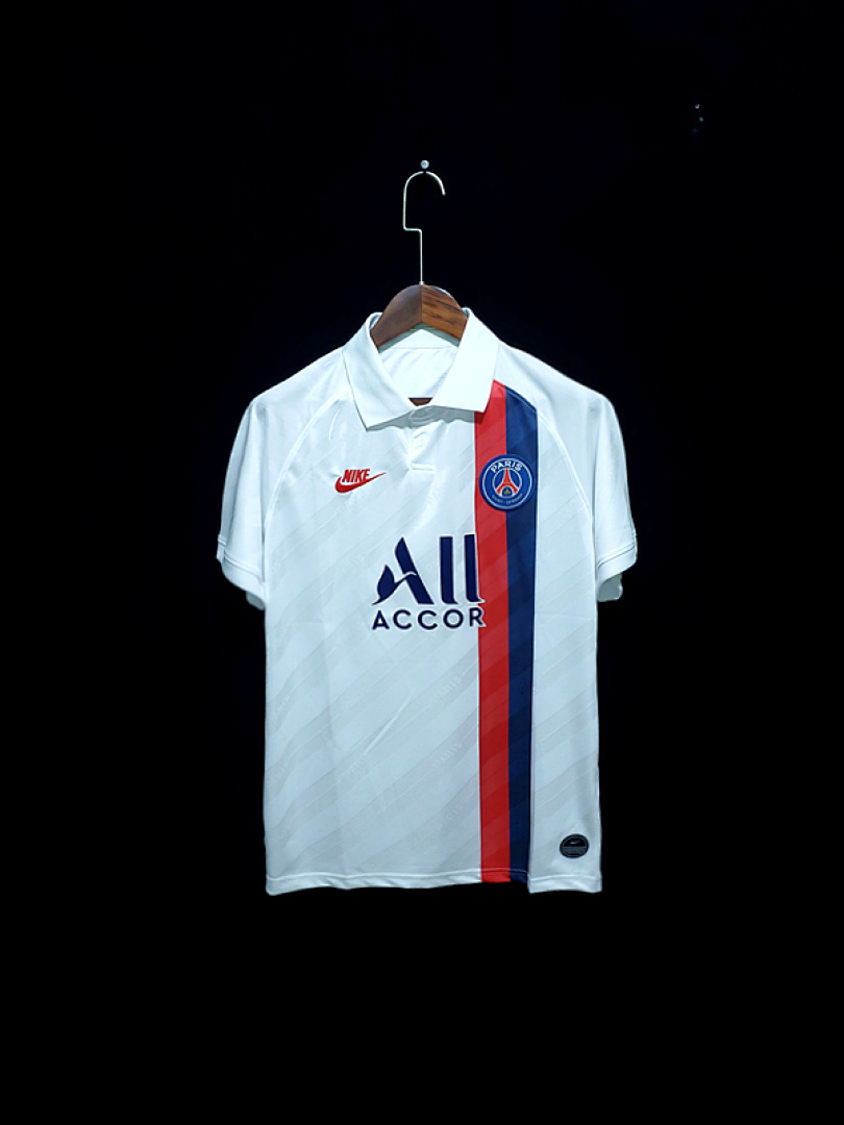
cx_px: 422
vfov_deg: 67.3
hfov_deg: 53.1
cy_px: 562
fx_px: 845
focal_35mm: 26
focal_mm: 4.3
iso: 200
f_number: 1.5
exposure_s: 1/30
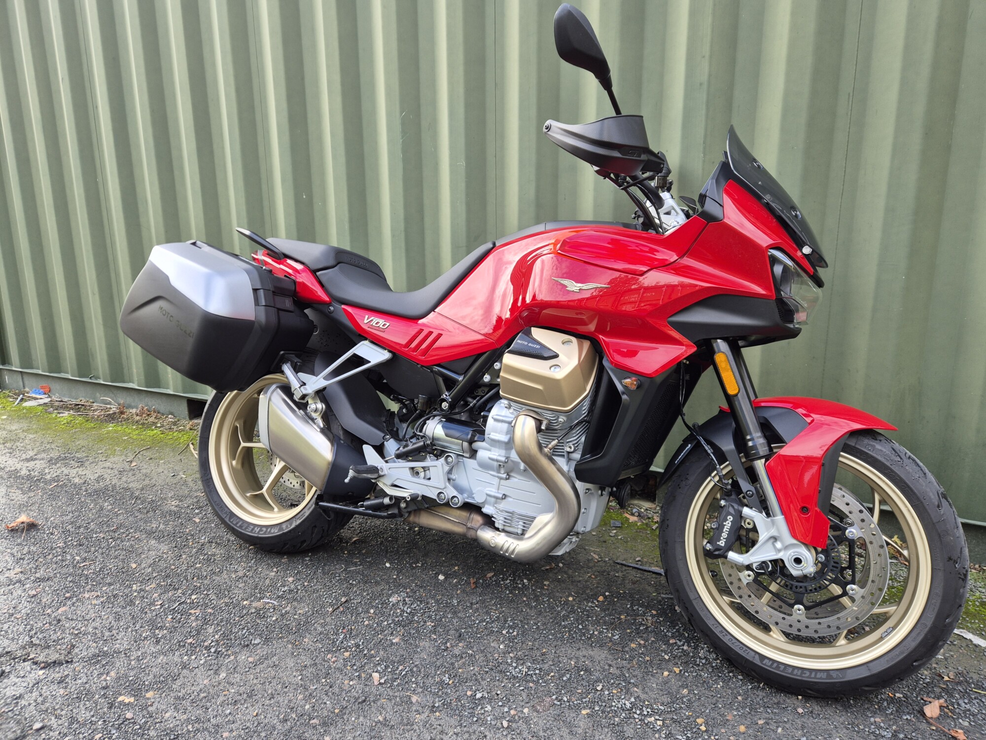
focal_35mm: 23
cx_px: 493
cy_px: 370
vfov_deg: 58.9
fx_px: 655
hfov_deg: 73.9
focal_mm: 5.4
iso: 40
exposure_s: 1/180
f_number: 1.8
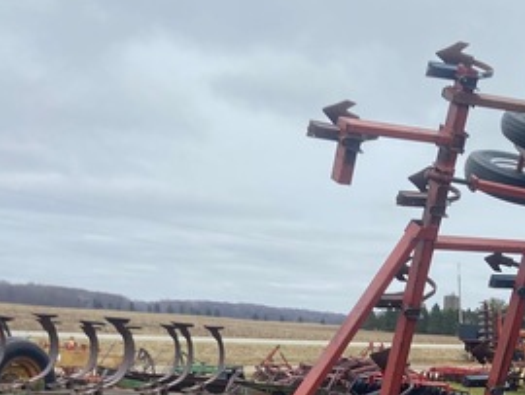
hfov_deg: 24.0
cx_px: 544
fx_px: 1169
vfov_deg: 18.5
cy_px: 422
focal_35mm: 77
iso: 32
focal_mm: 4.25
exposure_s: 1/1543
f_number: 1.8
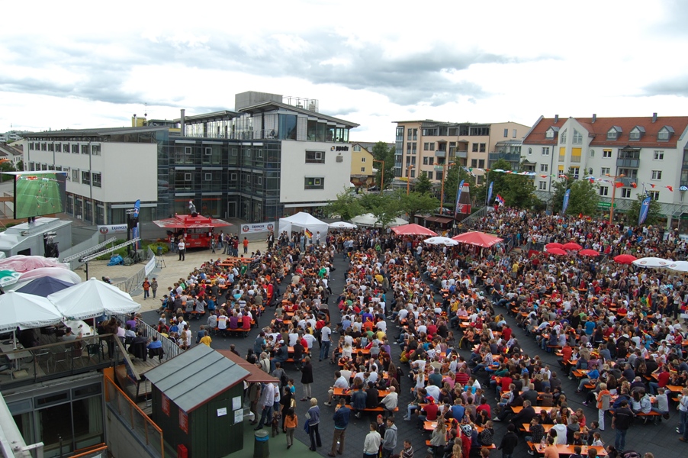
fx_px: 516
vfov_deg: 47.9
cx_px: 344
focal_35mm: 27
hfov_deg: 67.4
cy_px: 229
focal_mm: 18
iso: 200
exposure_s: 1/200
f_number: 7.1
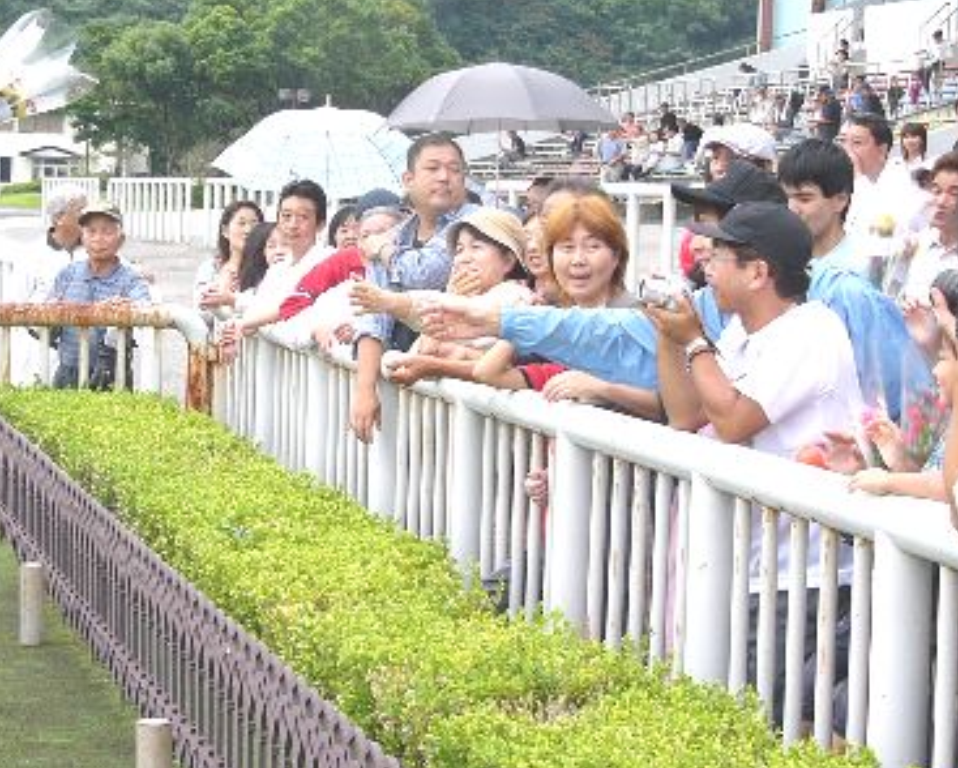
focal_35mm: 102
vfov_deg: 15.1
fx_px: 2894
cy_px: 214
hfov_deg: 18.7
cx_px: 277
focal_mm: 10
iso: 50
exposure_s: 1/80
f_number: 2.8
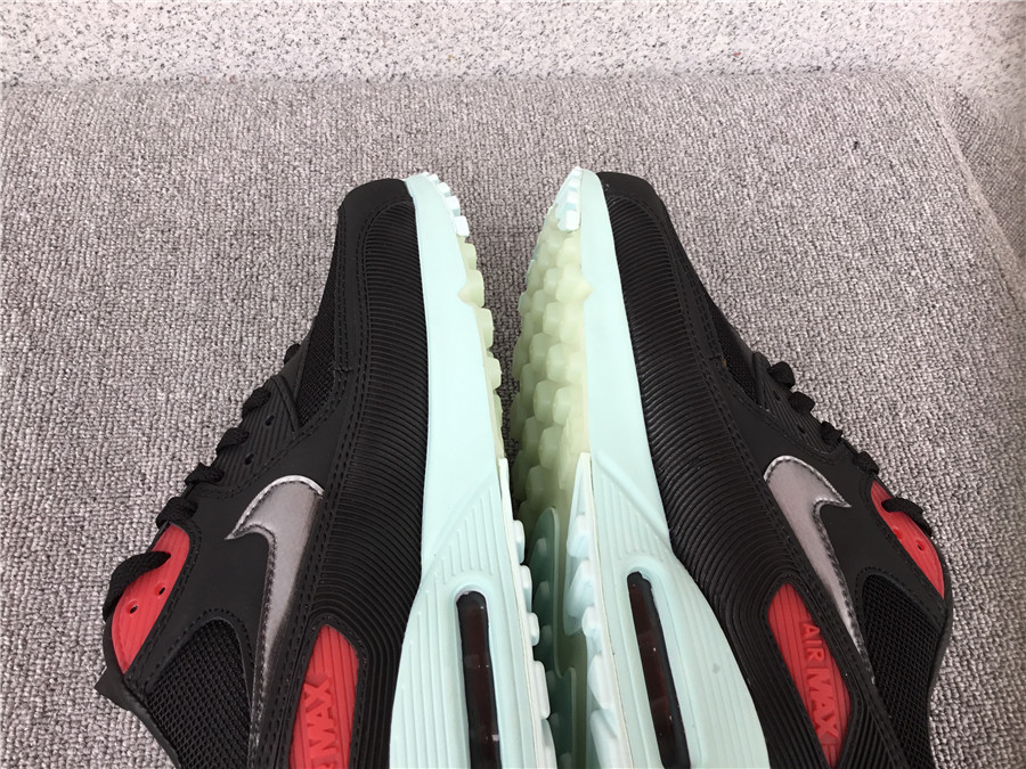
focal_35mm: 31
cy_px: 384
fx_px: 919
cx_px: 513
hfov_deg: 58.4
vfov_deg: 45.4
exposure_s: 1/139
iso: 25
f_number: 2.4
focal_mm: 3.3
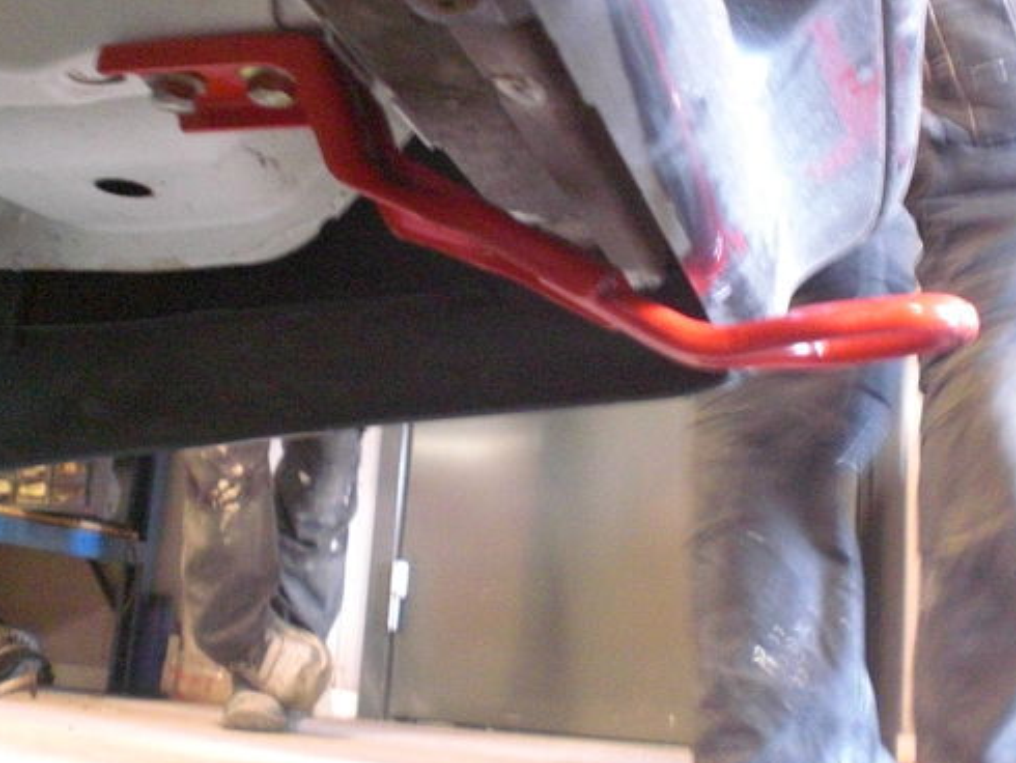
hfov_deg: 40.4
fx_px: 1380
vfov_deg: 30.8
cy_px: 313
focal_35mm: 47
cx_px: 516
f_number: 3.1
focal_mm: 6.3
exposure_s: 1/13
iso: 800
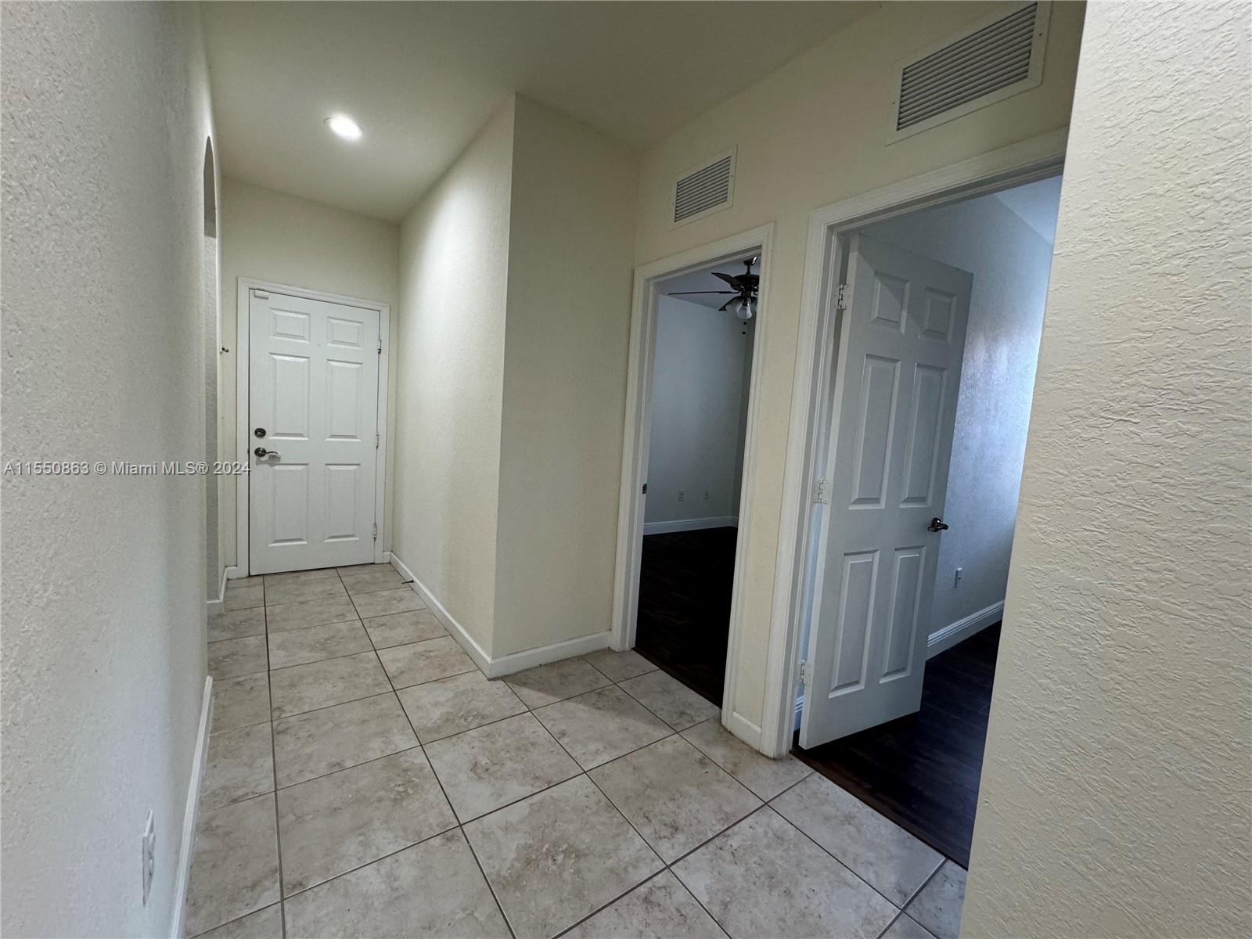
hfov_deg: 102.1
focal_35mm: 14
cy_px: 470
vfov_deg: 85.7
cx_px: 626
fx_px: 506
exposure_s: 1/60
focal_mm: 2.22
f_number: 2.2
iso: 250
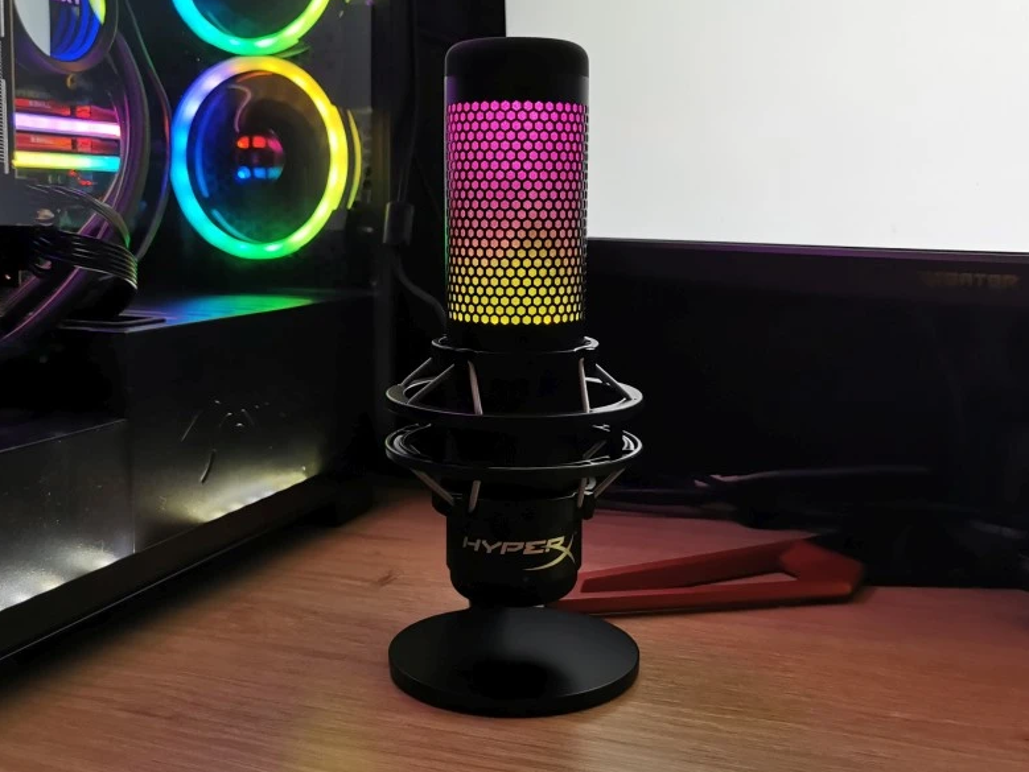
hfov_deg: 47.8
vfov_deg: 36.8
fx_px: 1160
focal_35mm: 39
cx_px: 515
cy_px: 385
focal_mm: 5.56
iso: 125
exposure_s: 1/100
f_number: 1.6
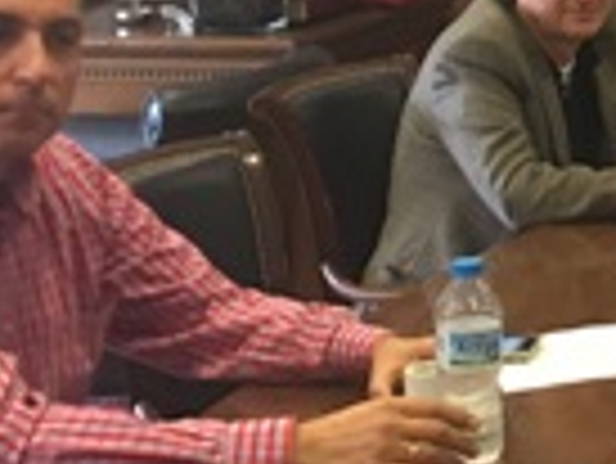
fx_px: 2280
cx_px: 1032
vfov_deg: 11.5
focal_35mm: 128
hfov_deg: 14.0
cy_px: 41
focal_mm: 4.15
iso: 100
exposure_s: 1/17
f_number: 2.2
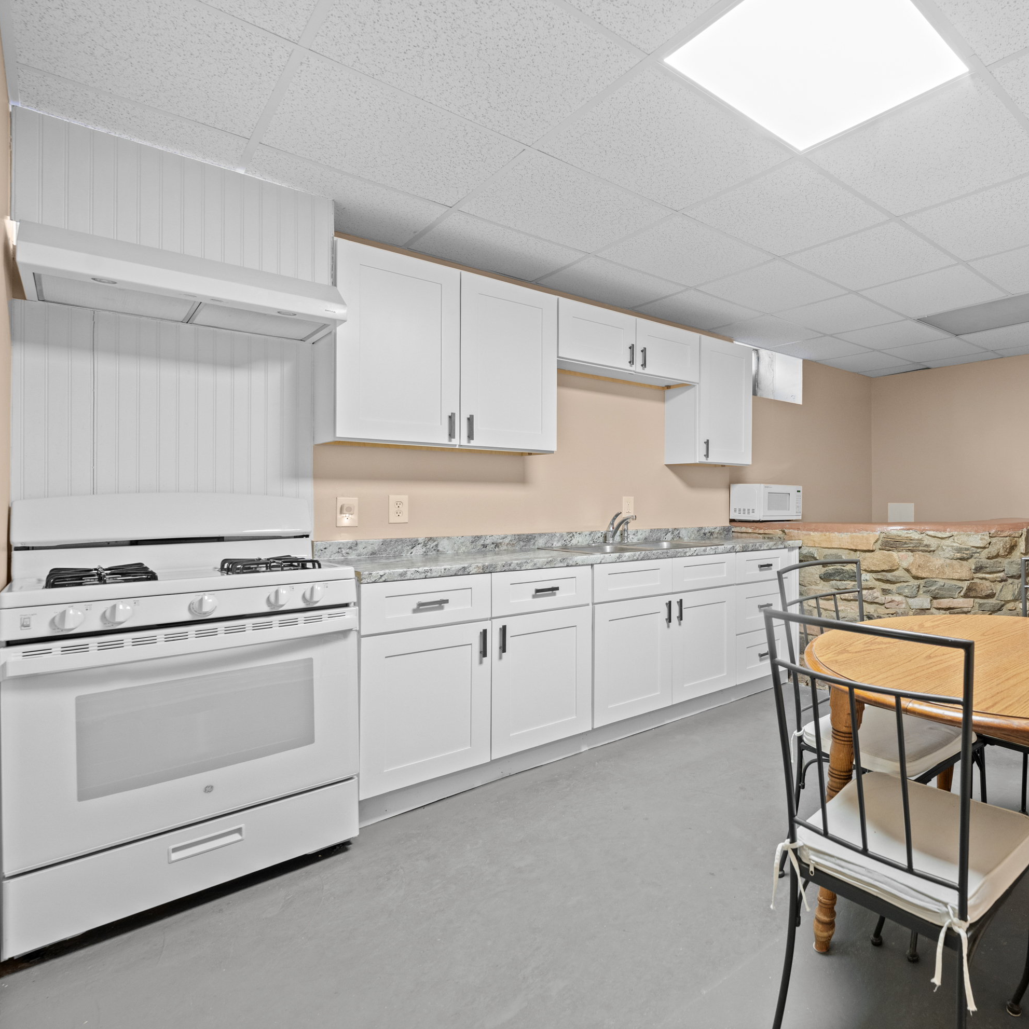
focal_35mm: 18
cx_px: 760
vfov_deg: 80.7
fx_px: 605
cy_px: 511
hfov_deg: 75.4
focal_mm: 14
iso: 500
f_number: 6.3
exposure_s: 1/4
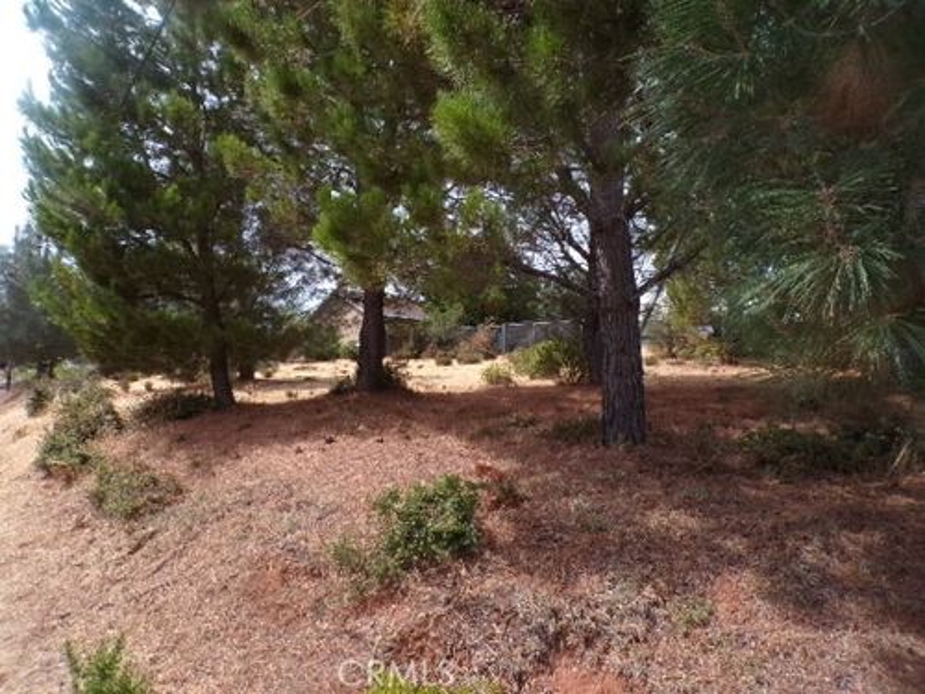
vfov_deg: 56.8
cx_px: 462
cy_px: 347
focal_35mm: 24
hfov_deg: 71.6
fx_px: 641
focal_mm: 4.3
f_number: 5.8
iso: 100
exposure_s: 1/210
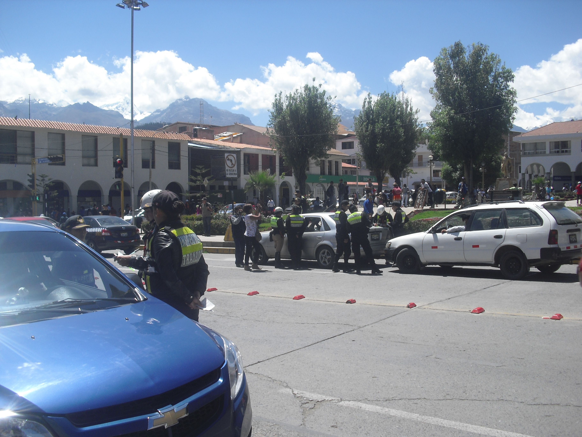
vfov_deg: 39.7
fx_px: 605
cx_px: 291
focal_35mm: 36
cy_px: 218
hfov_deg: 51.4
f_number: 7.8
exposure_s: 1/160
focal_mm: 6.3
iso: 64
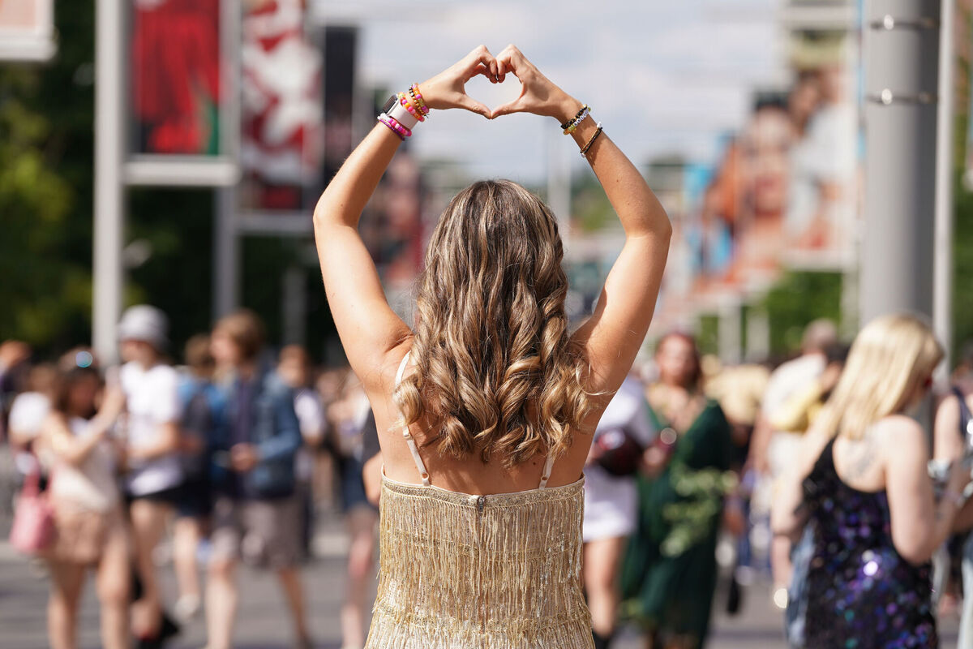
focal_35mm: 141
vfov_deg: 9.7
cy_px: 324
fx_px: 3811
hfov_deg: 14.6
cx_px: 486
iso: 100
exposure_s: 1/1000
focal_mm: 141
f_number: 4
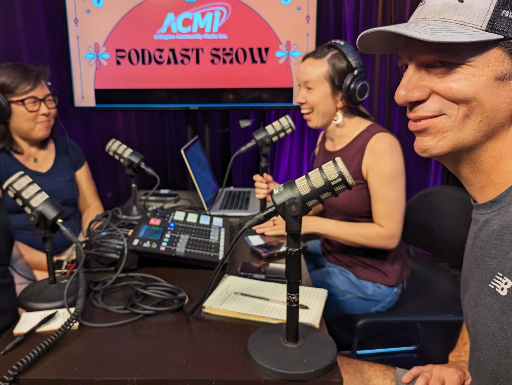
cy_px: 184
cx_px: 233
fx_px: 444
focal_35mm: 30
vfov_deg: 46.9
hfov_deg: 59.8
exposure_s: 1/703
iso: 723
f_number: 1.85
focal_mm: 6.81
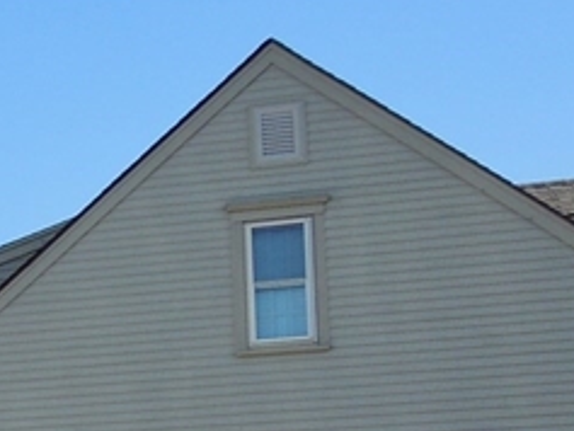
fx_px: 1792
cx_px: -354
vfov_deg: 13.2
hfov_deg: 16.2
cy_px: 559
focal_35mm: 108
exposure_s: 1/800
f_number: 3.3
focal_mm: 4.5
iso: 100
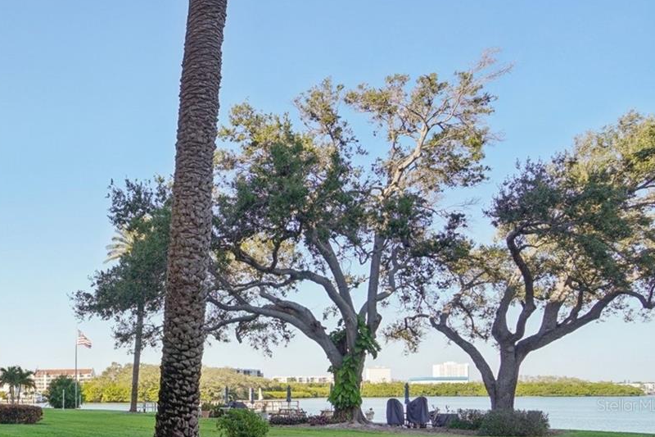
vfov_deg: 39.9
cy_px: 405
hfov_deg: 51.1
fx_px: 546
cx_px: 15
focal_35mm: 30
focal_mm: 10
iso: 100
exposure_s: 1/125
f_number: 8
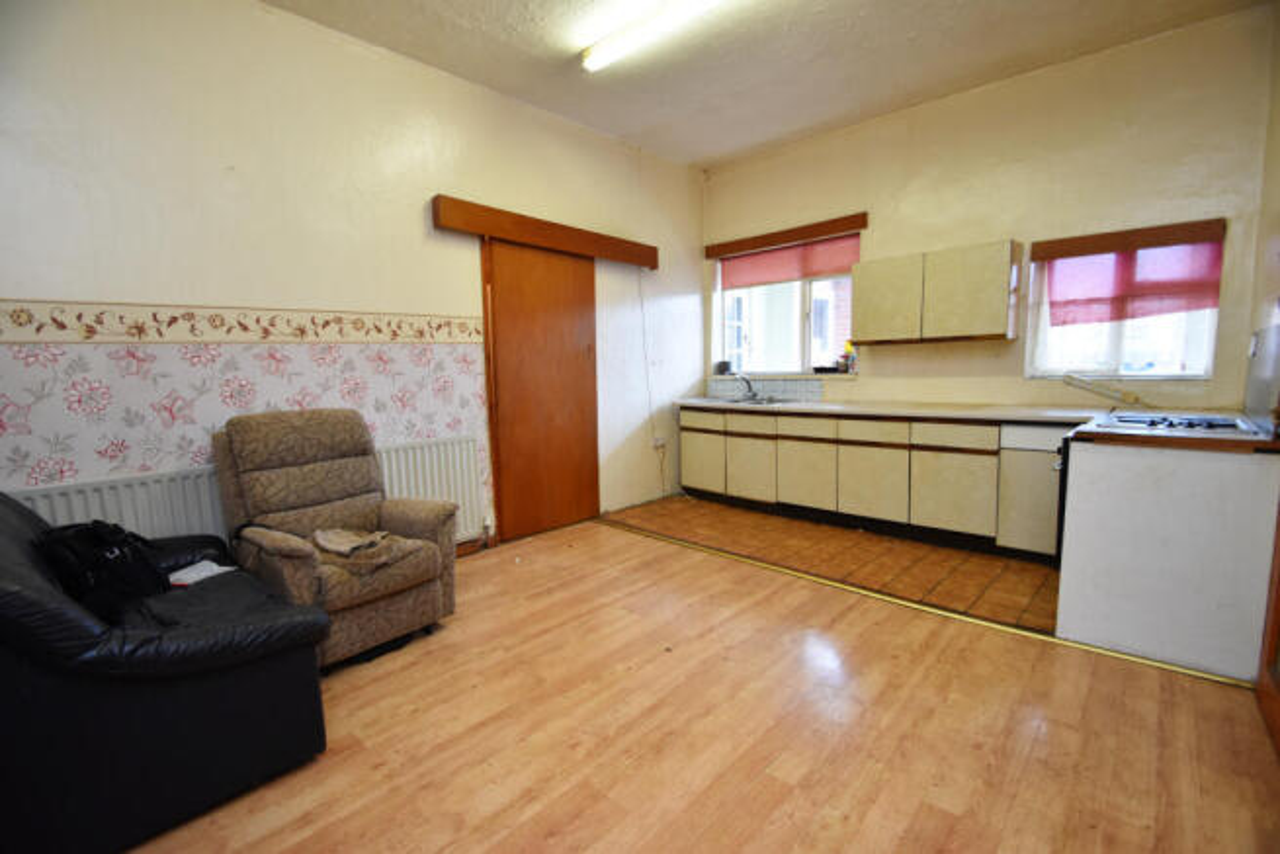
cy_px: 427
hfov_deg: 100.4
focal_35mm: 15
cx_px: 640
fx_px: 533
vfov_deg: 77.4
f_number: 3.5
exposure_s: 1/125
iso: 800
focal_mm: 10
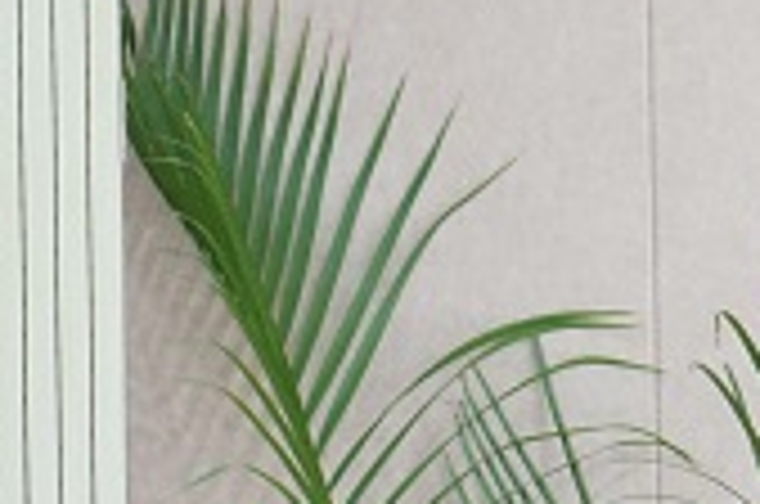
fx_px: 6111
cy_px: 414
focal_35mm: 290
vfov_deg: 4.7
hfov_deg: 7.0
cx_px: 1228
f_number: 5.6
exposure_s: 1/80
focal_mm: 70
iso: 4000
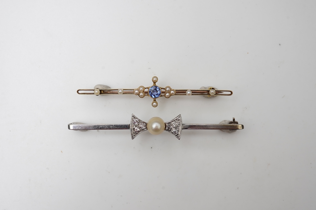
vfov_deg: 29.9
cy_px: 105
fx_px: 395
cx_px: 158
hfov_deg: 43.6
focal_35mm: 45
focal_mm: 30
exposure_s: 1/125
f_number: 20
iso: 640
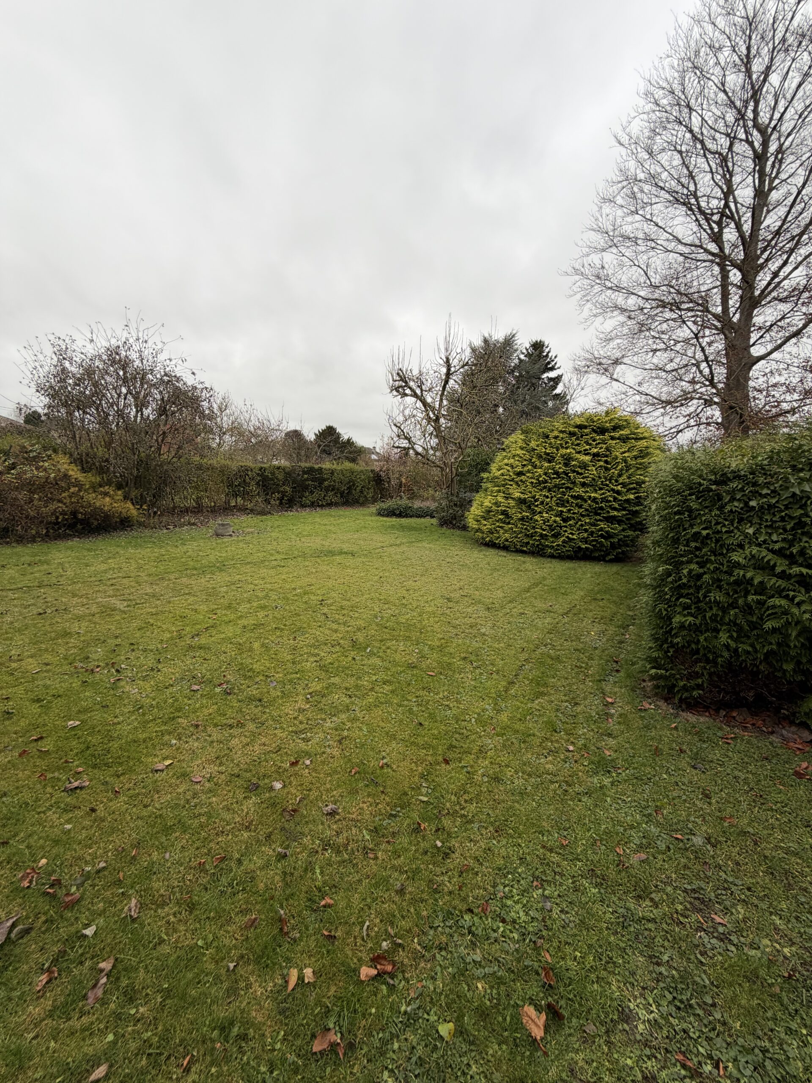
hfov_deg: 85.7
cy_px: 542
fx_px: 438
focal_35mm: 14
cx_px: 406
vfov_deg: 102.1
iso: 50
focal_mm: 2.22
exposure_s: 1/121
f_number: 2.2
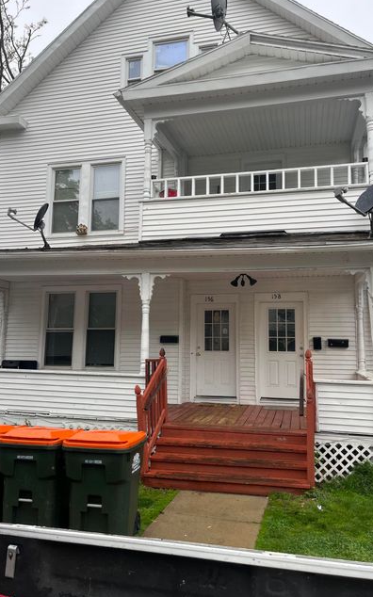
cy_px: 303
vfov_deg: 64.6
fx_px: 472
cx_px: 184
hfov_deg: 43.1
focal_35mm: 29
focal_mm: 5.1
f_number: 1.6
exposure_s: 1/224
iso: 40
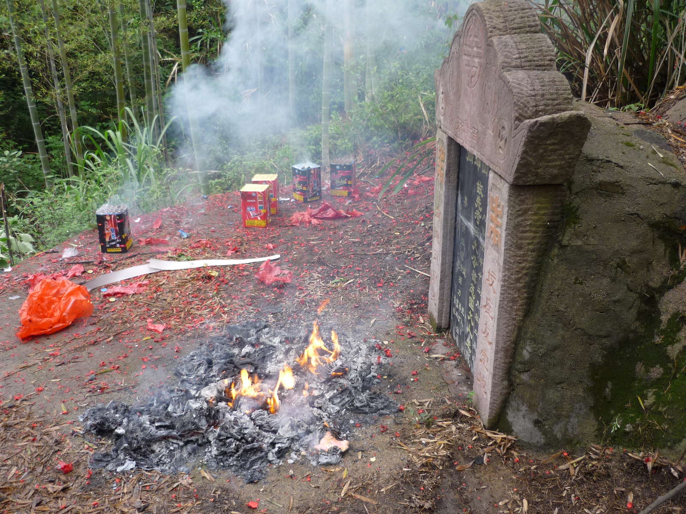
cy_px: 257
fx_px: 654
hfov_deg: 55.4
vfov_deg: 42.9
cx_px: 343
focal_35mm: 33
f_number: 2.8
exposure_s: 1/50
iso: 100
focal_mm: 5.5
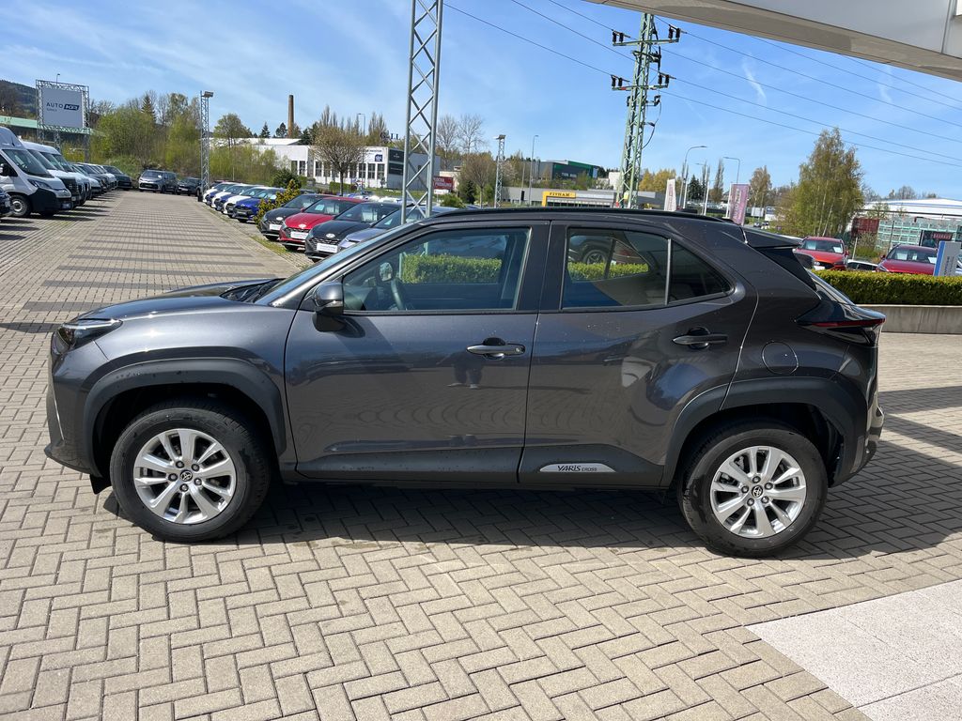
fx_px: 723
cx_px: 481
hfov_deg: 67.3
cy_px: 360
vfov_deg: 53.1
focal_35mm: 26
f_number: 1.6
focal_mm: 5.1
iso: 50
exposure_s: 1/2632
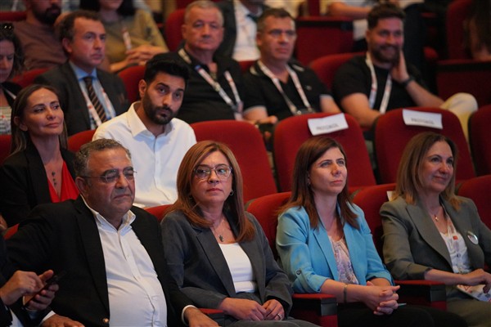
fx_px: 2728
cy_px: 164
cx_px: 246
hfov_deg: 10.3
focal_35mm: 200
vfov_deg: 6.9
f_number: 2.8
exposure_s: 1/160
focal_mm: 200
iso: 12800
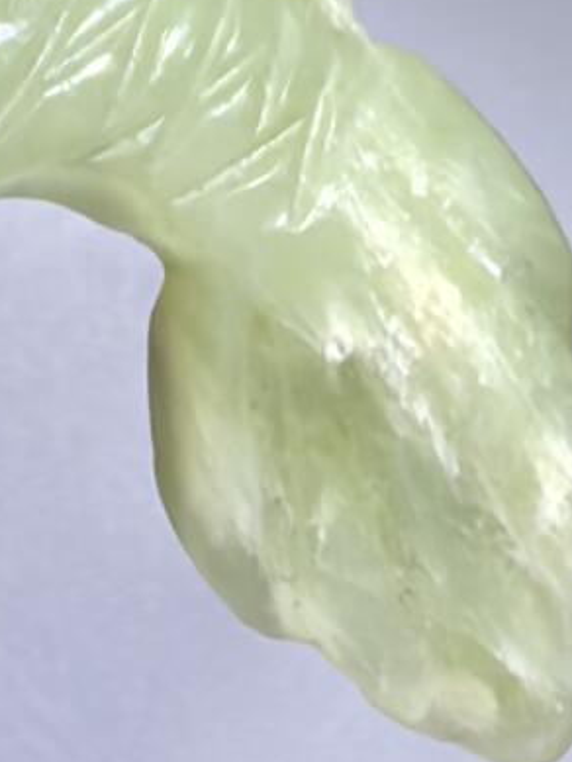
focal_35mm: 125
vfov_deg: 14.5
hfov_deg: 11.6
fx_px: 2753
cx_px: -143
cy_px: -460
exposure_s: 1/50
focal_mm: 1.95
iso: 125
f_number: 2.2
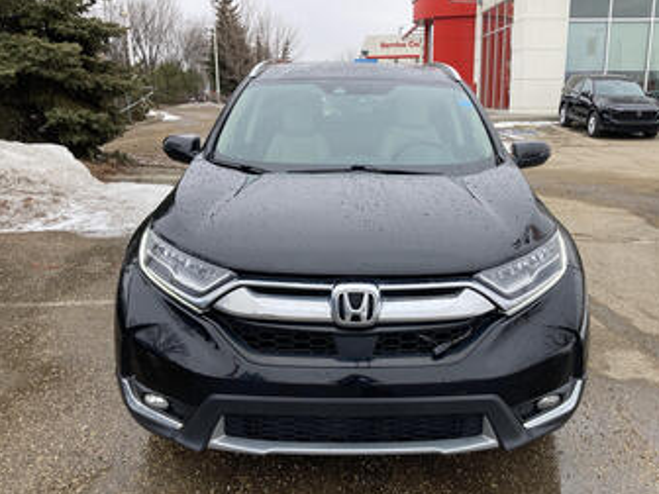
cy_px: 273
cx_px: 377
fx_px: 666
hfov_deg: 52.4
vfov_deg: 40.6
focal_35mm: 35
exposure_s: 1/481
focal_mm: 3.99
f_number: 1.8
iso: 20
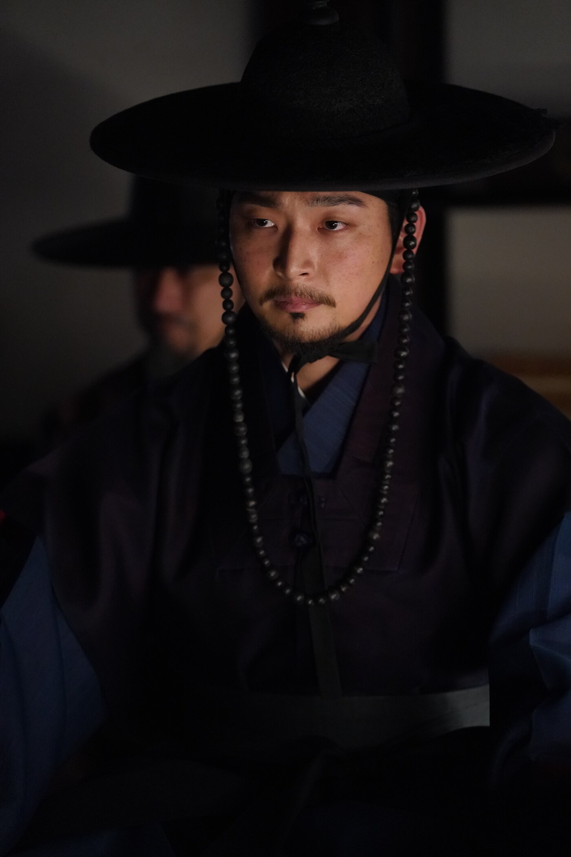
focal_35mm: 122
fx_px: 2902
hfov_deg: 11.2
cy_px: 428
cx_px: 286
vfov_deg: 16.8
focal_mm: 122
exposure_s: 1/125
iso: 8000
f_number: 2.8
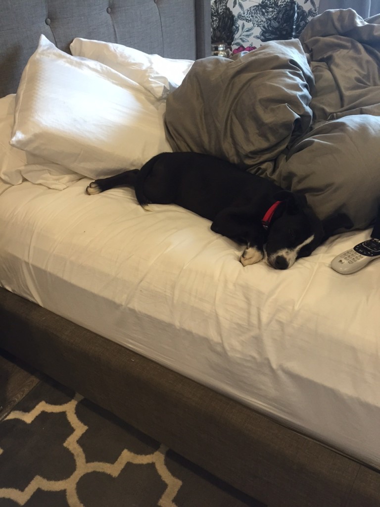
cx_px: 190
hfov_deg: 48.2
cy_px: 254
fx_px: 424
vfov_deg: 61.7
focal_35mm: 29
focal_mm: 4.15
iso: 125
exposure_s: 1/30
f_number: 2.2
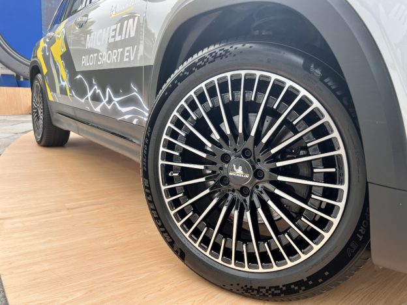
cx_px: 204
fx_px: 306
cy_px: 152
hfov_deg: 67.3
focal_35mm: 26
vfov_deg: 53.1
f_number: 1.5
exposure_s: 1/614
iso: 50
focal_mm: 5.7
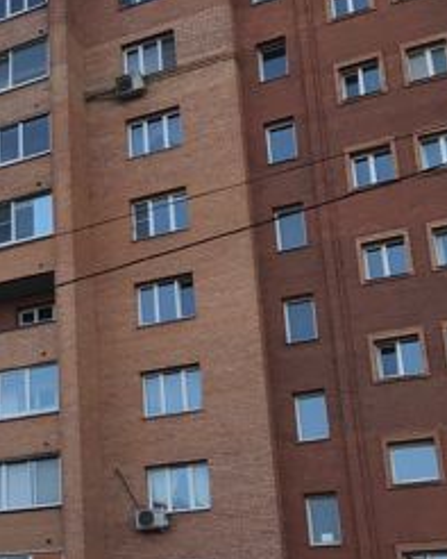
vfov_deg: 26.6
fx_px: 1173
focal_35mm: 71
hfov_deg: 18.6
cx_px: -259
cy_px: 386
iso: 20
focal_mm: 3.99
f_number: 1.8
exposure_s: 1/660
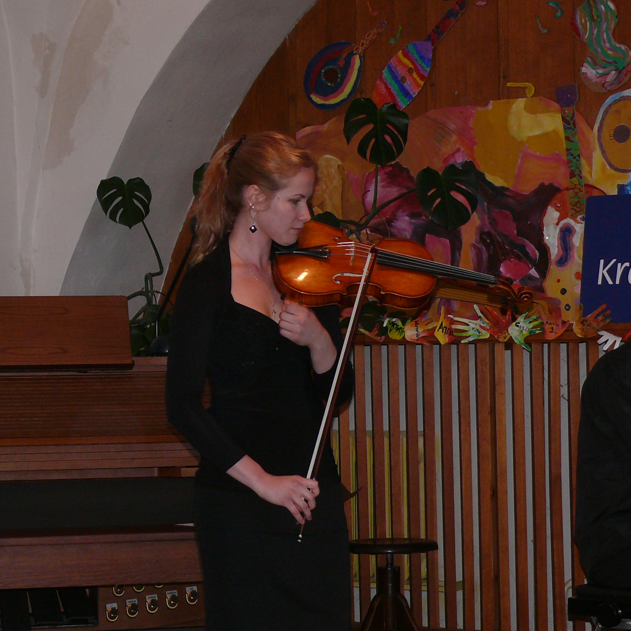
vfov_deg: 15.8
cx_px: 331
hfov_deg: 15.8
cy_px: 316
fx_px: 2269
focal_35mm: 110
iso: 160
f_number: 3.2
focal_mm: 12.7
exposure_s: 1/30
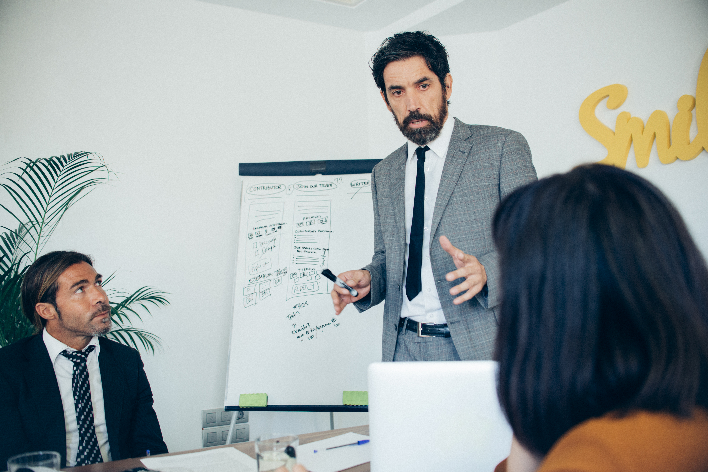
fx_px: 689
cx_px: 354
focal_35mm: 35
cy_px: 236
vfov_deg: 37.9
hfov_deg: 54.4
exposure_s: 1/160
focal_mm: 35
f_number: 3.5
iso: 800
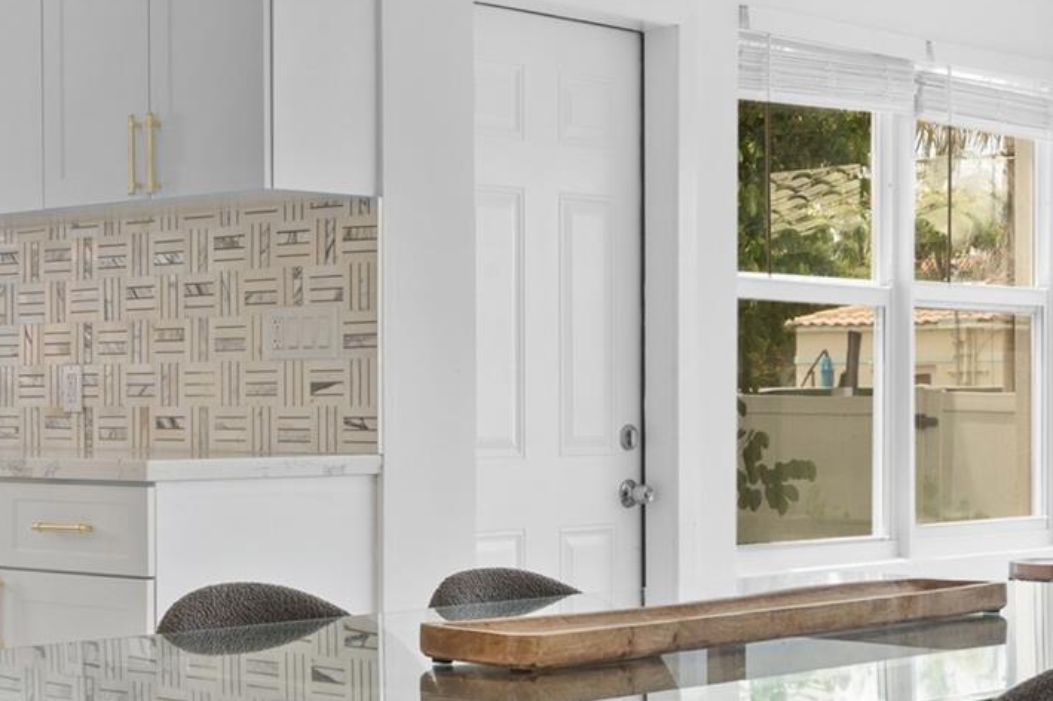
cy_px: 451
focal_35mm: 79
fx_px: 2310
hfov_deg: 25.4
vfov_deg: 17.2
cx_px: 294
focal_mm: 35
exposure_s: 1/5
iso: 250
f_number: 14
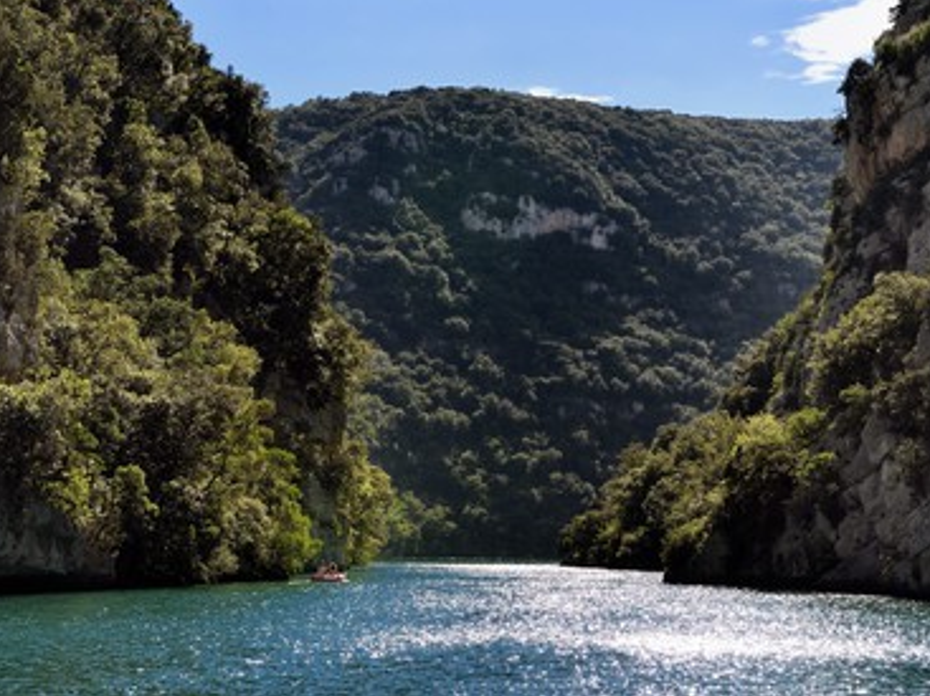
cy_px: 344
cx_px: 433
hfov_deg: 25.3
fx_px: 2068
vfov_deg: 19.1
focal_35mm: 77
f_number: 13
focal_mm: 70
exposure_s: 1/250
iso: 200
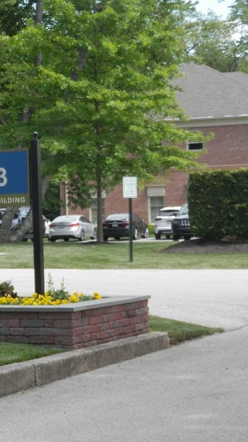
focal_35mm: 97
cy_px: 220
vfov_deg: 22.0
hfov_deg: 12.3
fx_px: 1134
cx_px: -12
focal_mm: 11.9
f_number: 4.4
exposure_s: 1/160
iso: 80
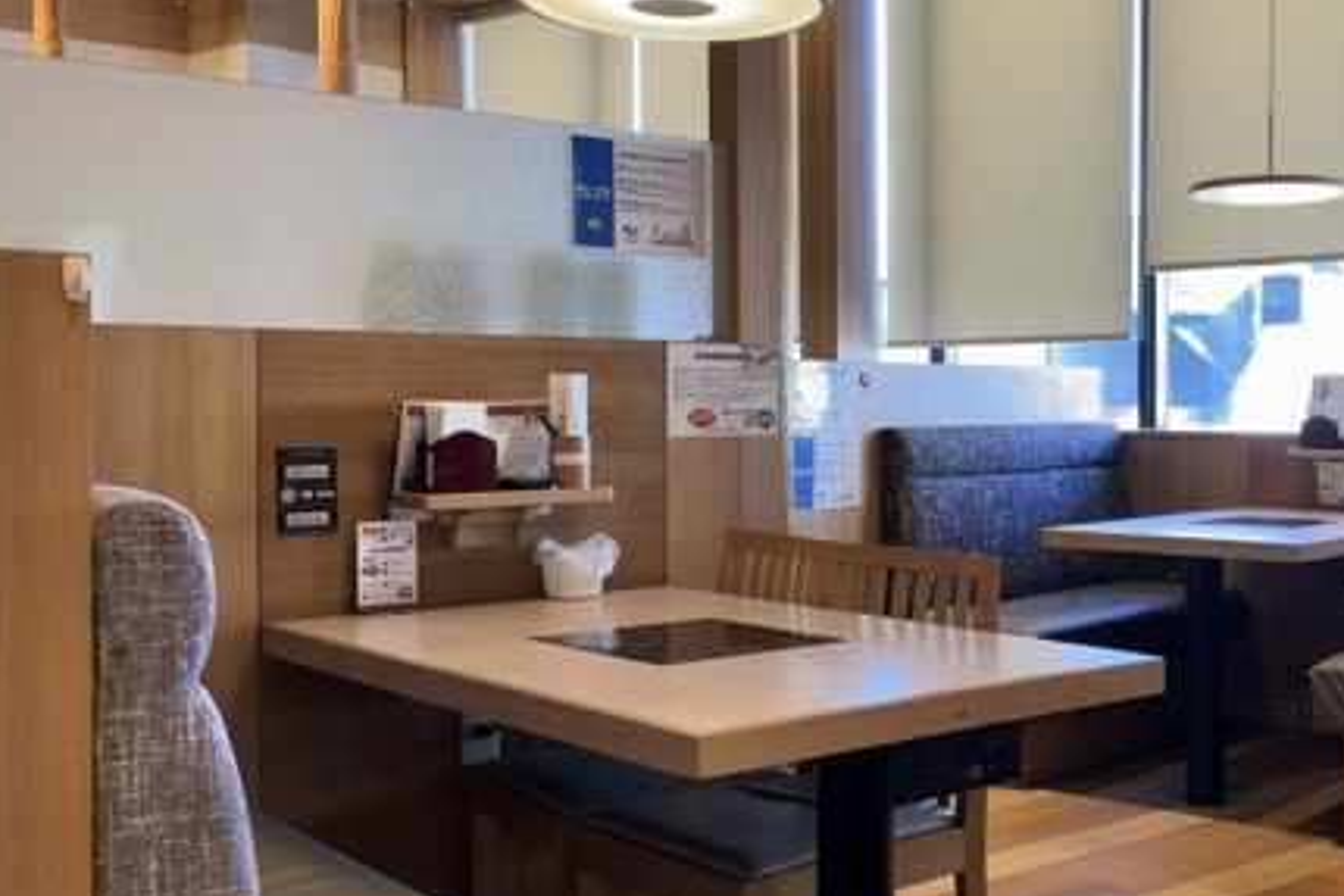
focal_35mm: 44
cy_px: 411
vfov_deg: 30.5
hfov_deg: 43.5
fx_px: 1643
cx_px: 956
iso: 80
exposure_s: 1/121
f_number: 1.6
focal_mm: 5.96
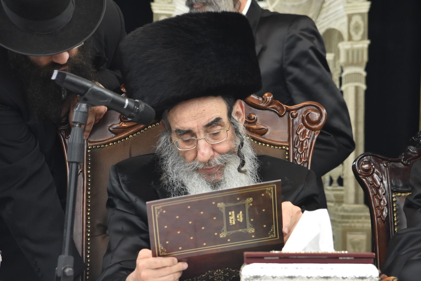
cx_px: 211
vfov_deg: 6.2
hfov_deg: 9.3
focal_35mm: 221
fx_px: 2585
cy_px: 157
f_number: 5.6
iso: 1600
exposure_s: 1/60
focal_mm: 130
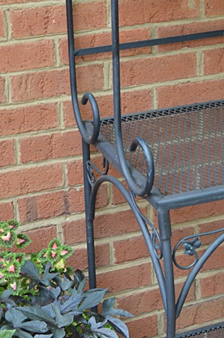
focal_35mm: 97
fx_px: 907
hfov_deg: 13.7
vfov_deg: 20.6
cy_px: 24
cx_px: 254
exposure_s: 1/100
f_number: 5
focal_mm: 20
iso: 400
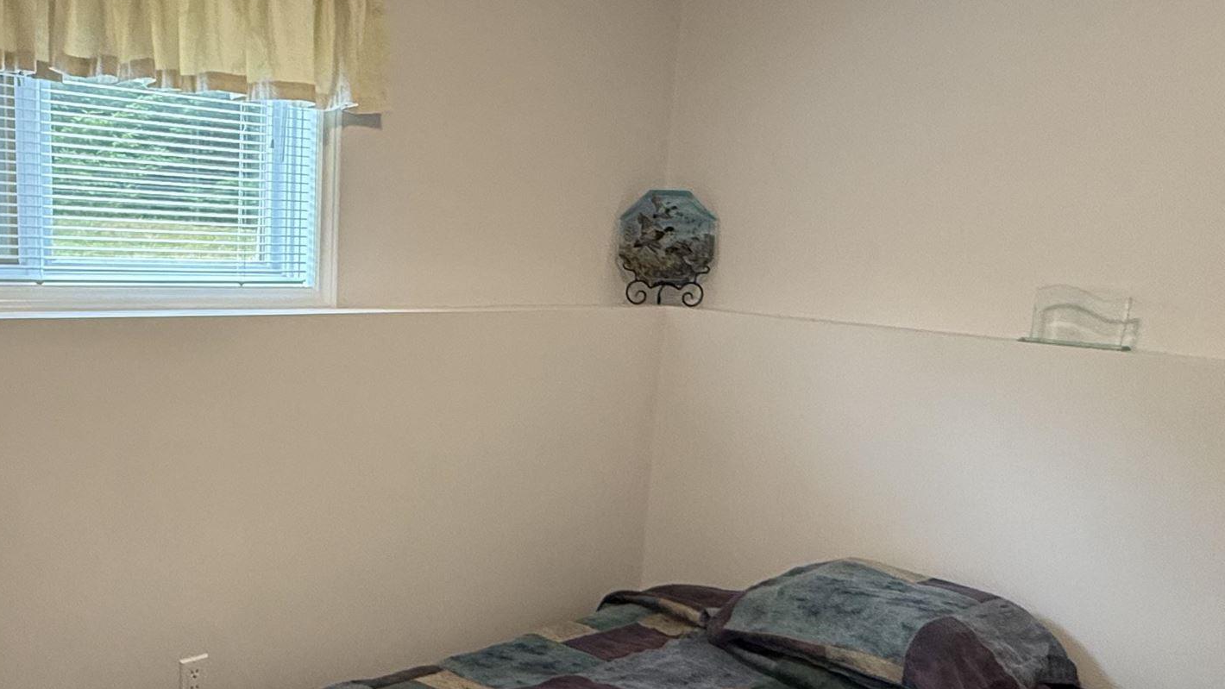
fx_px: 1072
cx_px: 390
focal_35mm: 33
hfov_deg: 57.9
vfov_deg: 35.5
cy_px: 428
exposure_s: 1/120
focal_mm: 2.22
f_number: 2.2
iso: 250
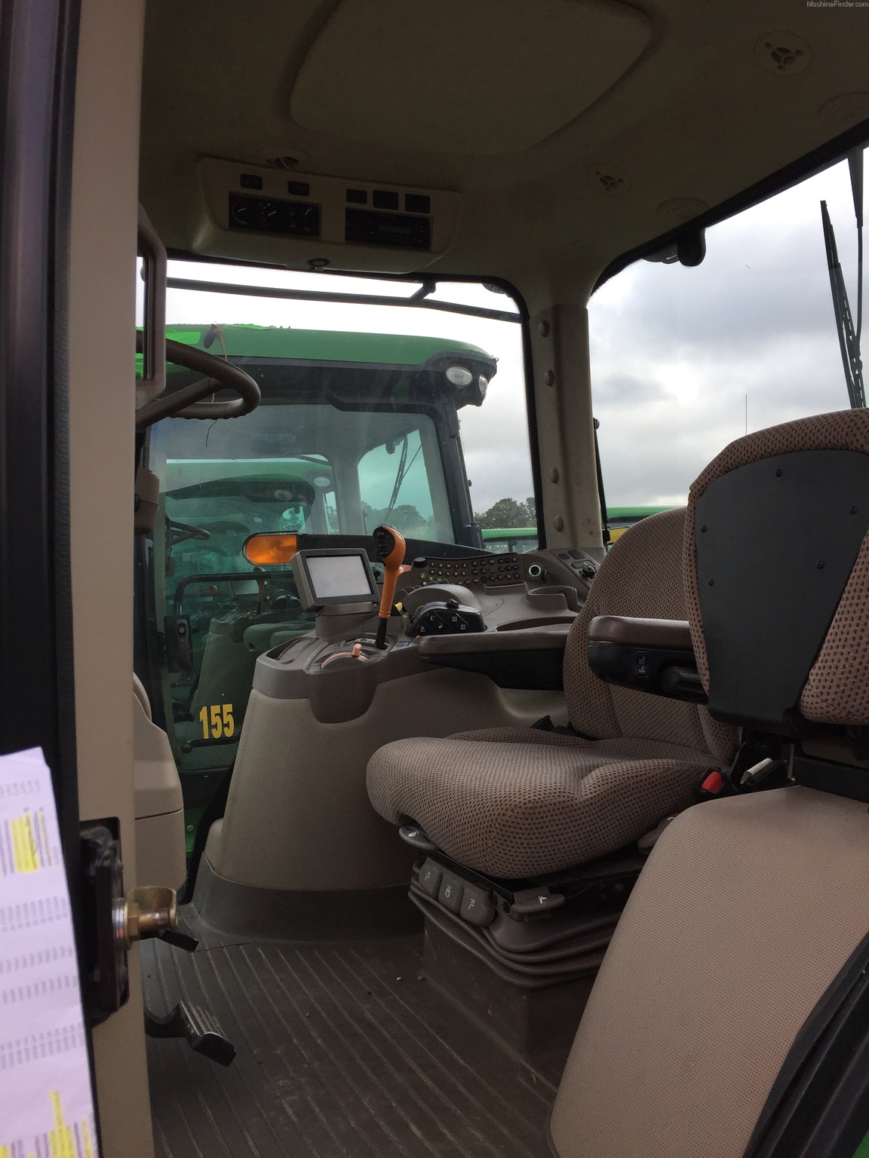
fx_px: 971
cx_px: 434
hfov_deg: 48.2
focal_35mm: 29
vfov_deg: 61.7
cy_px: 579
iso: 32
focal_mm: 4.15
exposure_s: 1/618
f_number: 2.2
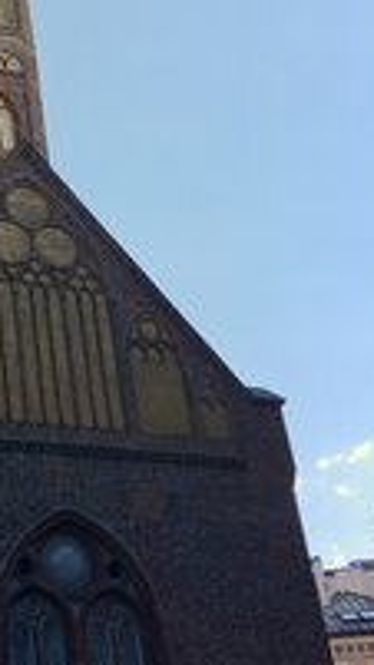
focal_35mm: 63
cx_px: -40
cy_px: 185
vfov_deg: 32.8
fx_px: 1111
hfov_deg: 18.4
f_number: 2.2
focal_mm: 4.15
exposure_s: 1/1202
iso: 25
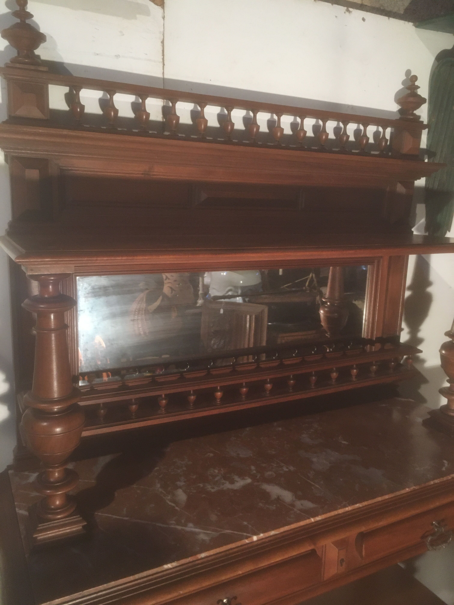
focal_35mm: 29
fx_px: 507
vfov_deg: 61.7
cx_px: 227
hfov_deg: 48.2
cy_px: 302
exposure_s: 1/20
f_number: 2.2
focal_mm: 4.15
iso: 200
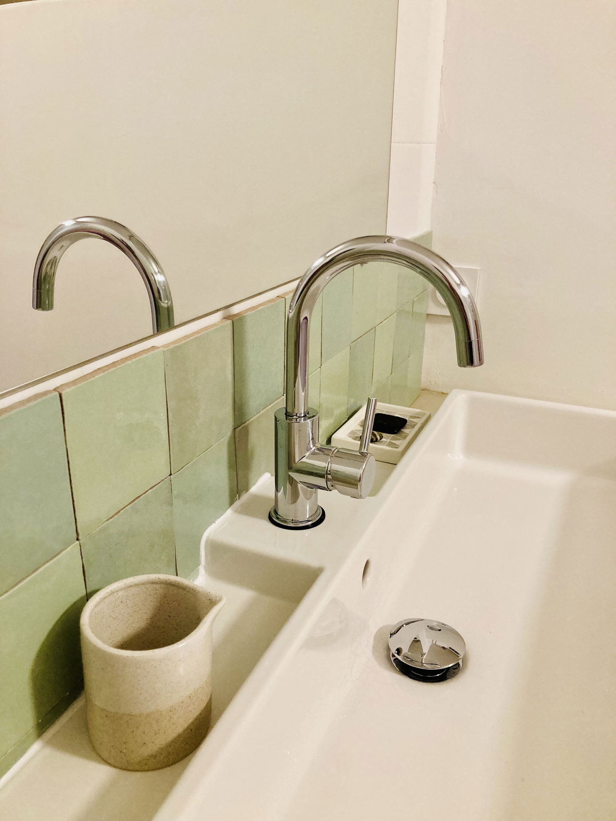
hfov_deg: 49.7
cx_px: 308
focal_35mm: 28
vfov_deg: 63.4
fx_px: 664
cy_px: 410
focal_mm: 3.99
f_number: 1.8
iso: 250
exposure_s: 1/50
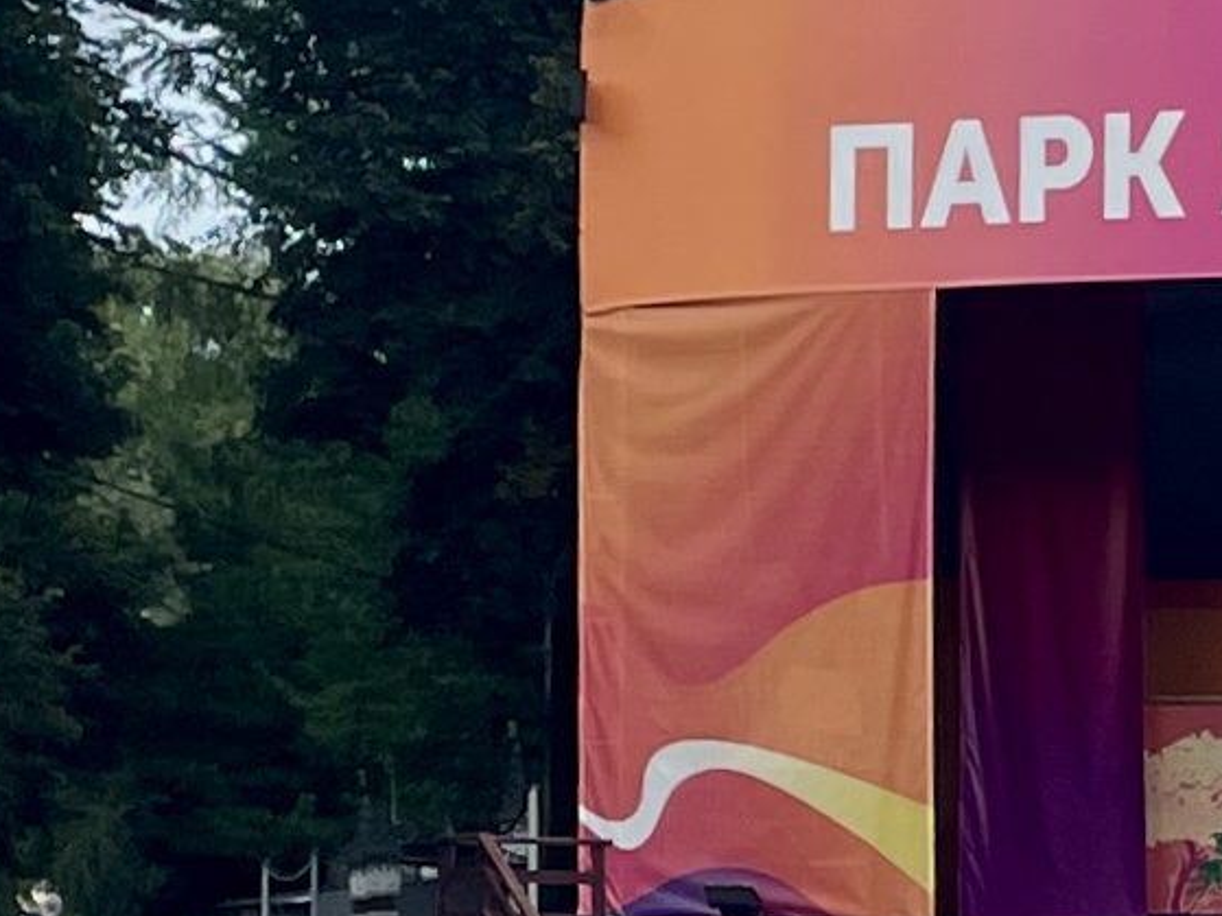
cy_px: 355
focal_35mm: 86
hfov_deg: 20.4
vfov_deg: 17.1
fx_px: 3035
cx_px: 1676
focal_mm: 4.2
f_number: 1.6
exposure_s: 1/1618
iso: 32
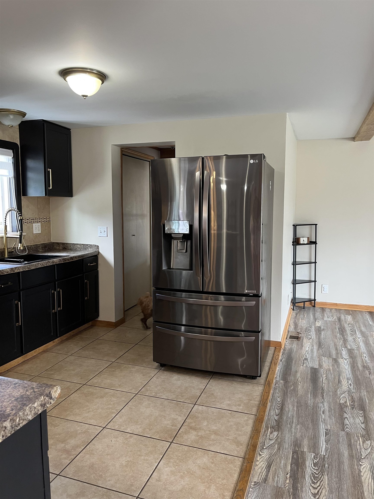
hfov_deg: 53.1
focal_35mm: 26
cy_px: 250
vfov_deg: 67.3
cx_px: 187
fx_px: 375
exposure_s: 1/60
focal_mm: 5.1
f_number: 1.6
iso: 160
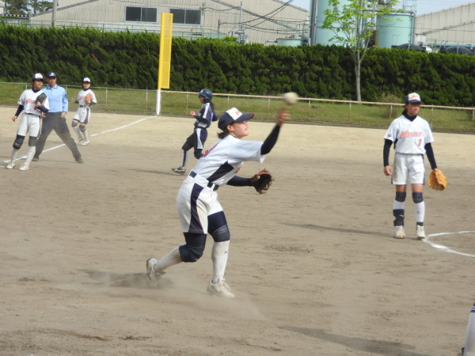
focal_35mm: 115
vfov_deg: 12.9
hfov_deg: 17.1
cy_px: 178
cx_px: 238
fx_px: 1578
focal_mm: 20.6
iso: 100
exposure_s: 1/500
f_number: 5
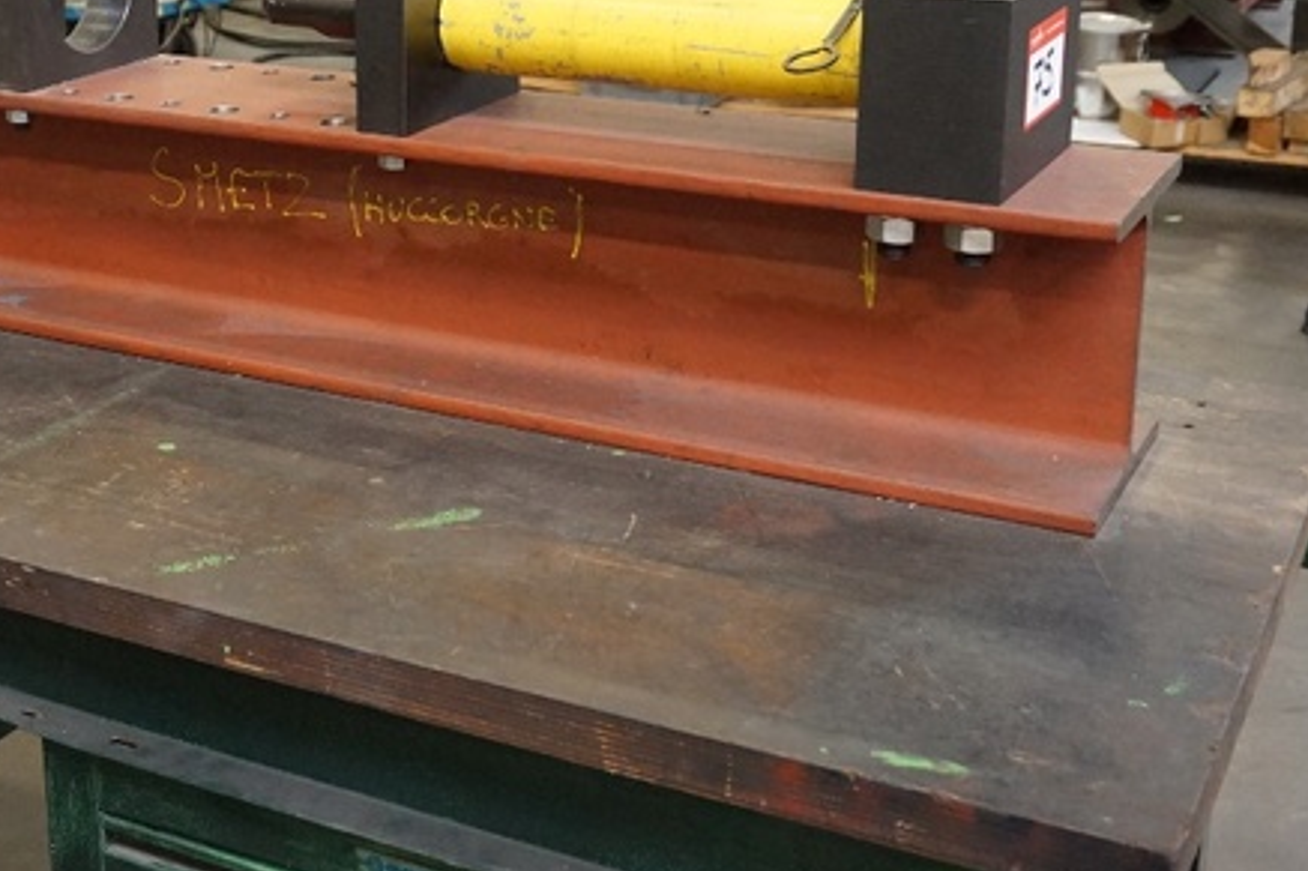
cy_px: 218
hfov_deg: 34.5
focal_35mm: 57
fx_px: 2064
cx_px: 338
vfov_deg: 23.6
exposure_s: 1/60
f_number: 4
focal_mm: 23
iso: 3200
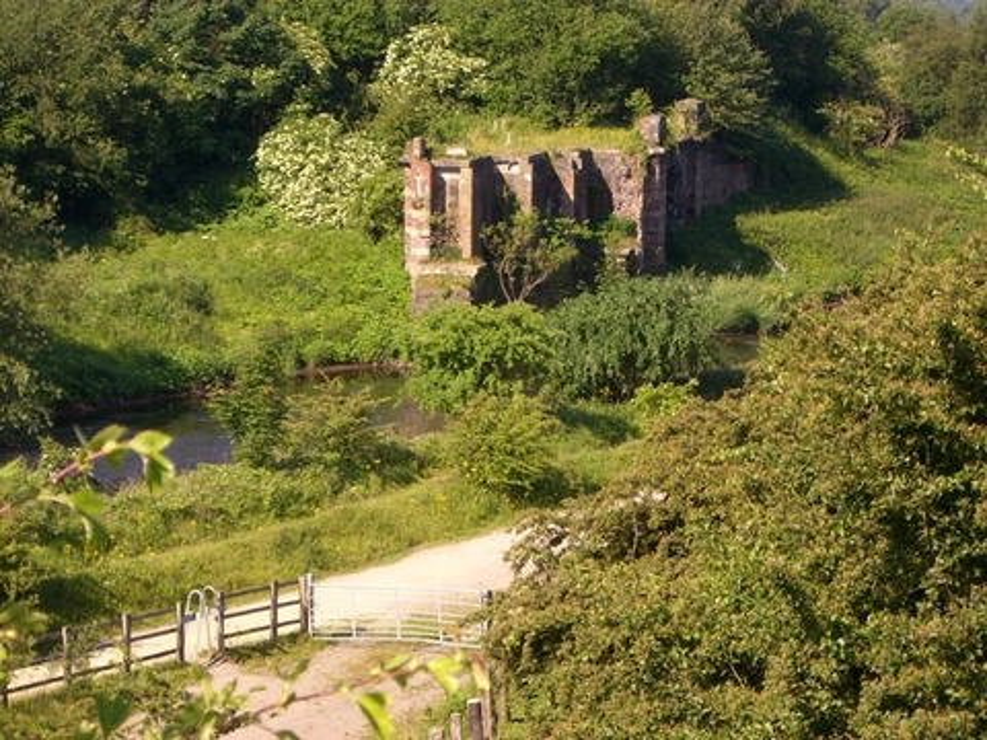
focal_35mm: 114
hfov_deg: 17.3
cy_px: 370
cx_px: 494
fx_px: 3250
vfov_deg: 13.0
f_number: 5.2
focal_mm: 18.6
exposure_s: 1/200
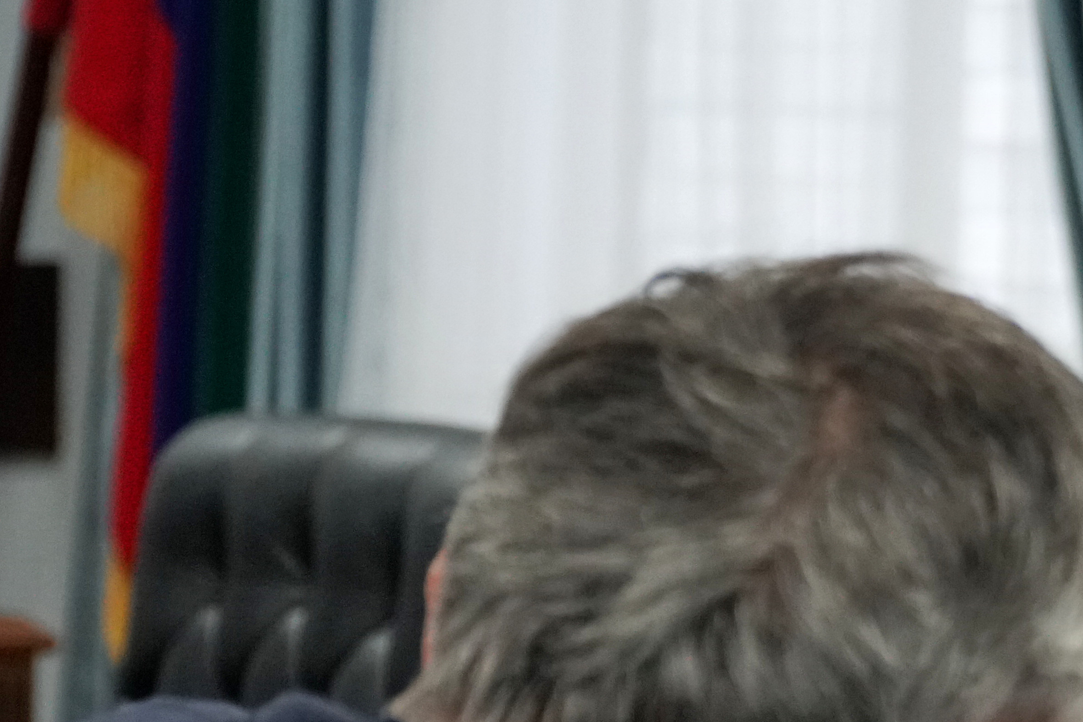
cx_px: 1153
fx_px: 7227
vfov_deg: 5.7
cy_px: 814
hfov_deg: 8.5
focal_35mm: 240
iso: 1600
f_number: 4
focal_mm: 63
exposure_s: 1/250
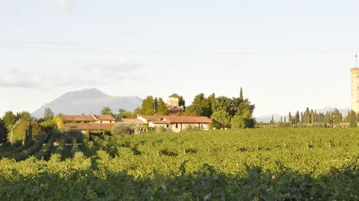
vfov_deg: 11.6
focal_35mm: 105
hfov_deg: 20.4
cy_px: 126
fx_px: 996
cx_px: 168
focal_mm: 55
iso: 320
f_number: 11
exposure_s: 1/80
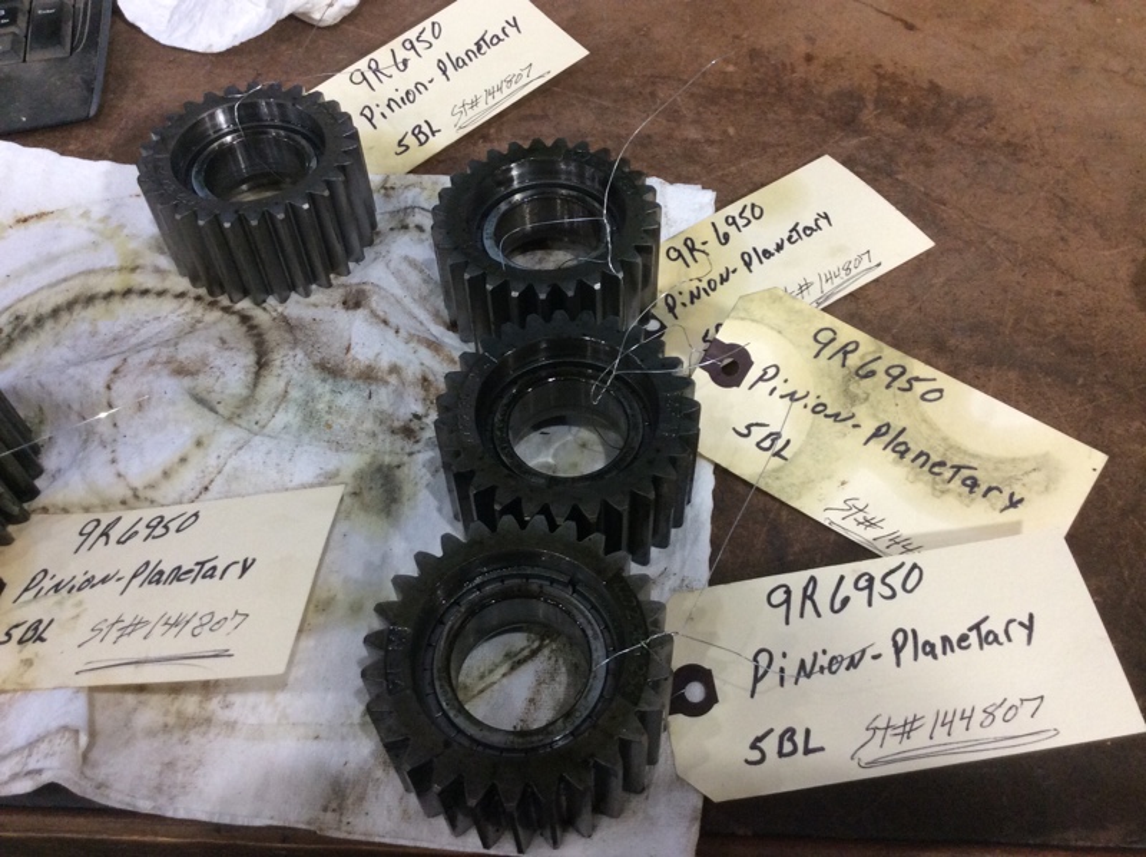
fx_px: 1058
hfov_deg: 56.9
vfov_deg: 44.1
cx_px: 573
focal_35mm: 32
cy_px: 428
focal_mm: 3.3
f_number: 2.4
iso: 100
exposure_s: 1/24
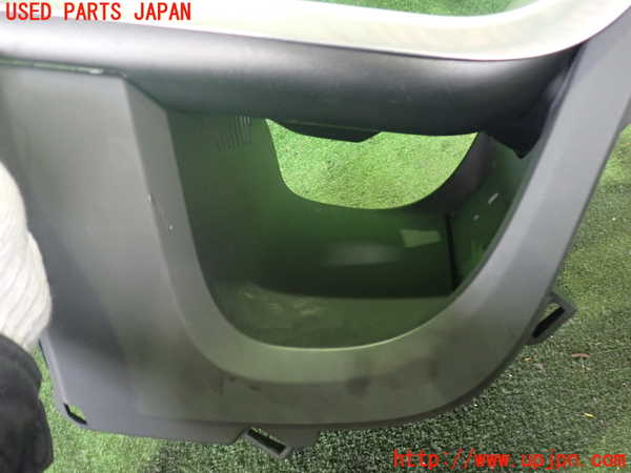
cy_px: 236
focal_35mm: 30
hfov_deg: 60.0
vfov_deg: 46.8
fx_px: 547
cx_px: 316
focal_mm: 5.4
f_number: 2.3
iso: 800
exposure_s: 1/20
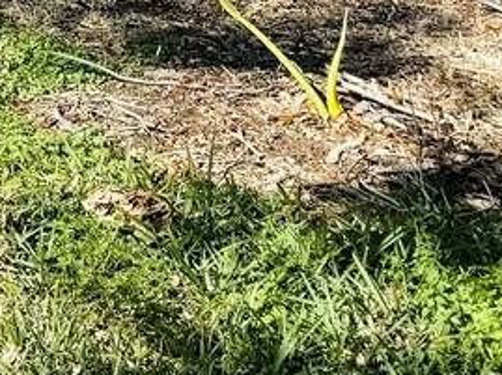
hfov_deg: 11.6
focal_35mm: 143
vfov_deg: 8.9
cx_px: -664
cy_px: -642
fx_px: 2071
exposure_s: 1/6410
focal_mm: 6.86
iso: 80
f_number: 1.78
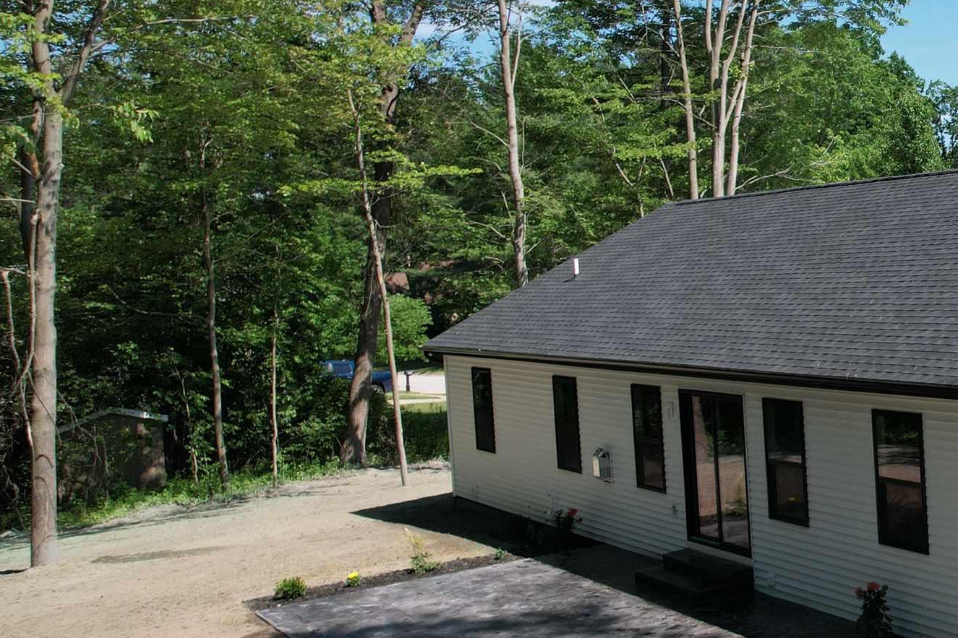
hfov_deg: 33.4
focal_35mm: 51
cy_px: 257
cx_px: 1077
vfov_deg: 26.4
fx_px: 1357
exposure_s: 1/2000
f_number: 2.8
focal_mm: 8.38
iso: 130
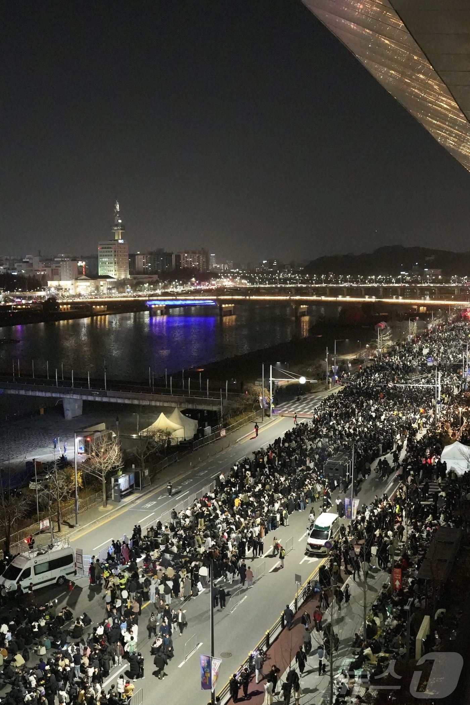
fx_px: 705
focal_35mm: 36
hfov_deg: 36.9
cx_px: 235
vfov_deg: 53.1
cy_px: 352
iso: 12800
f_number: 2.8
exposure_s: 1/114
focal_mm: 24
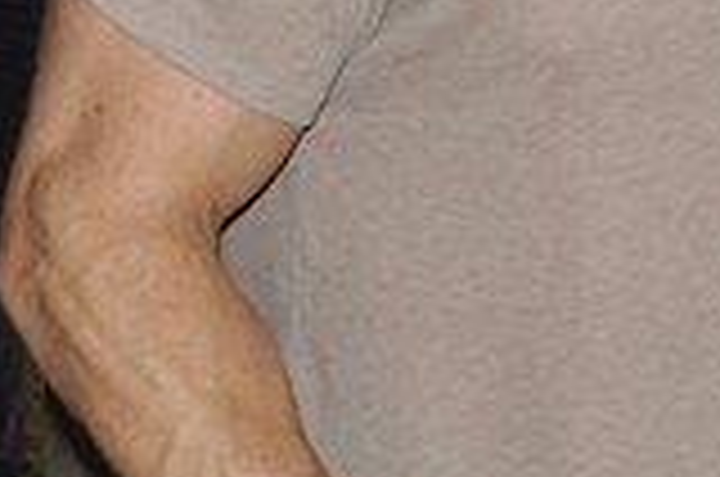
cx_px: 1377
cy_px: -189
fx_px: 3935
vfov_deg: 6.9
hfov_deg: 9.8
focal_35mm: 197
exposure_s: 1/60
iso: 400
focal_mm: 21
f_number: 3.8
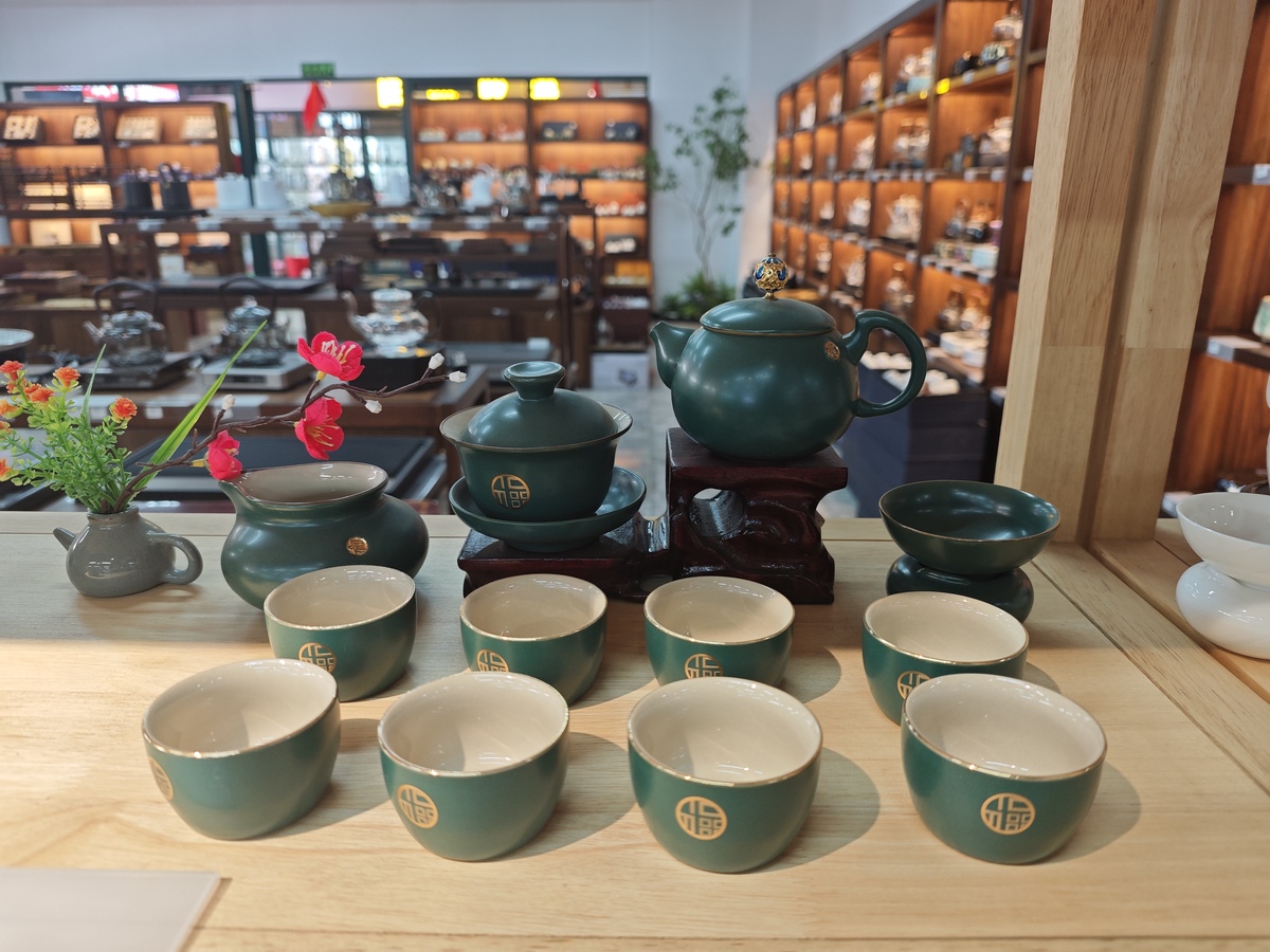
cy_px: 476
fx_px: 844
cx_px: 635
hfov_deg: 73.9
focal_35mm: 23
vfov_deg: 58.9
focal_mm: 6.55
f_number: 1.6
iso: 160
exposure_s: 1/100
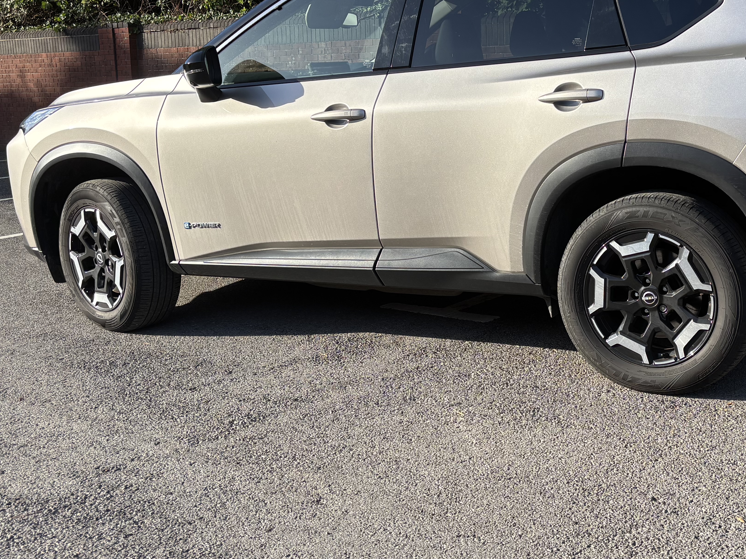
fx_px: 991
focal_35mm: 46
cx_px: 552
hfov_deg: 40.2
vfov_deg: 31.5
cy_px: 253
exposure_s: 1/1458
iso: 50
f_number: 1.6
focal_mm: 5.96
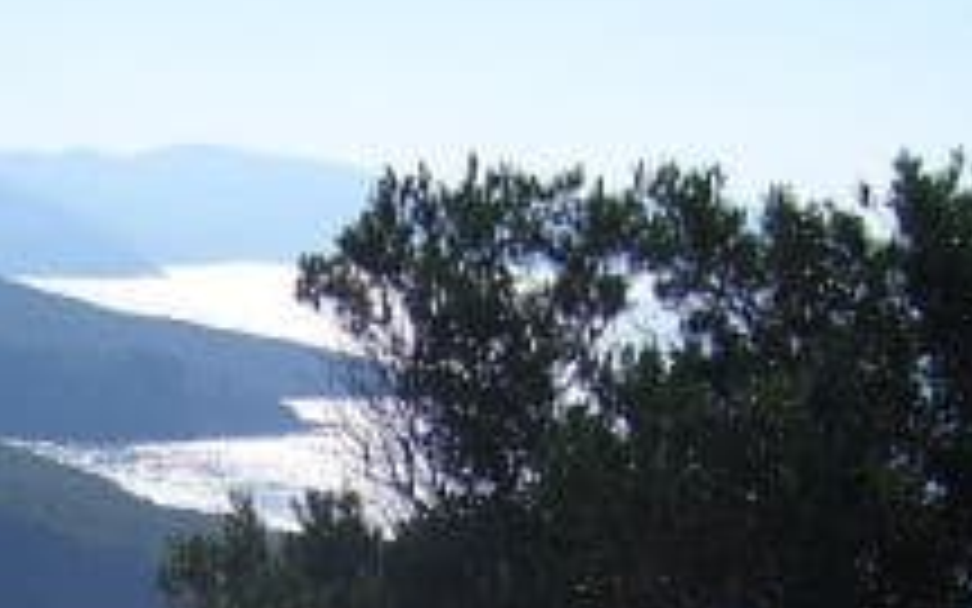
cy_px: 1056
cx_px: 243
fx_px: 2702
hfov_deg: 20.2
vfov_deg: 11.9
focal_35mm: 102
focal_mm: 8
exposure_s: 1/1000
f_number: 4.8
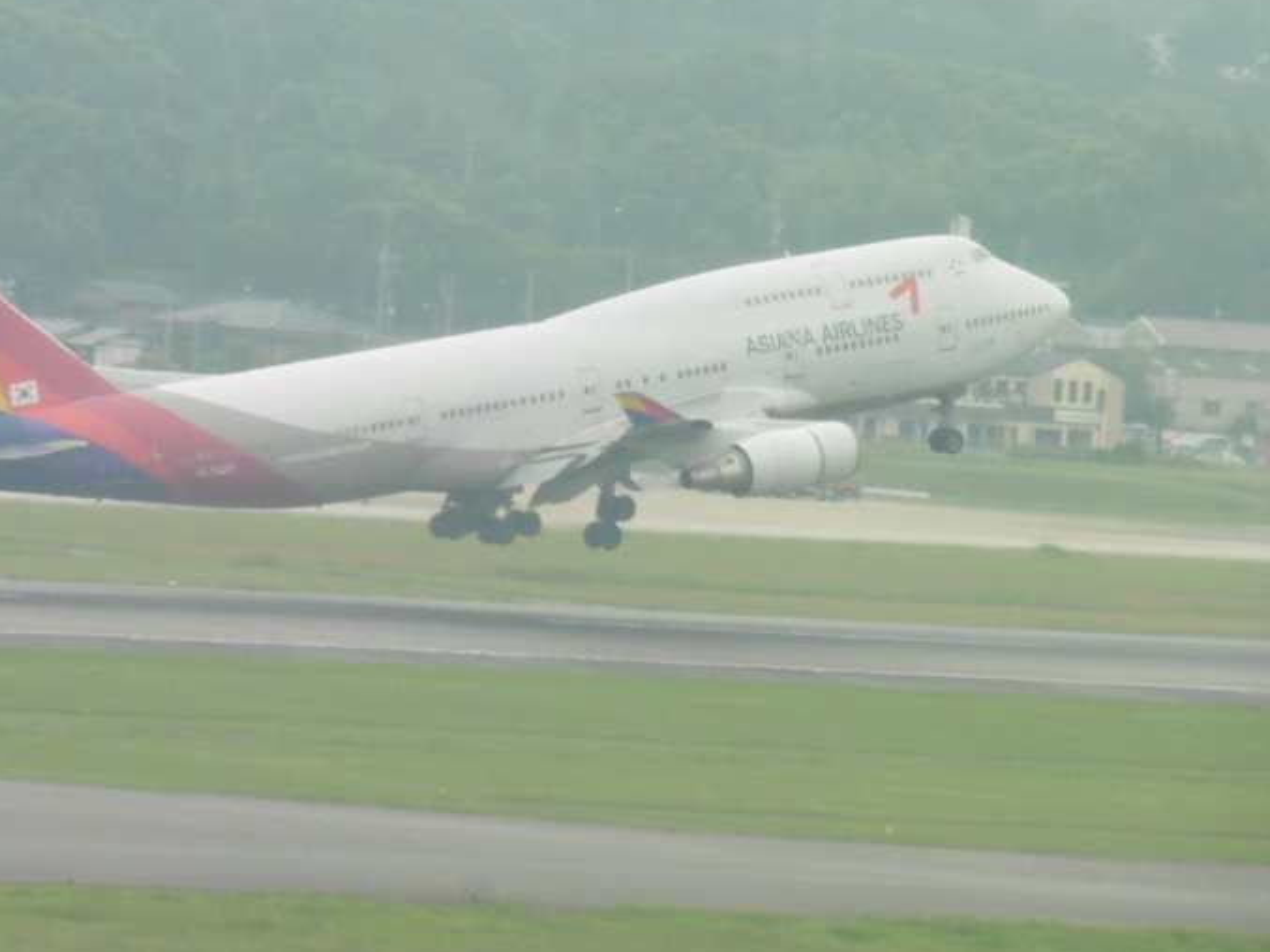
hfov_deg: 4.9
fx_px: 14715
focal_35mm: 401
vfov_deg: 3.7
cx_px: 315
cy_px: 364
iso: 400
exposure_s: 1/640
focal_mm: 47.3
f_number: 6.3
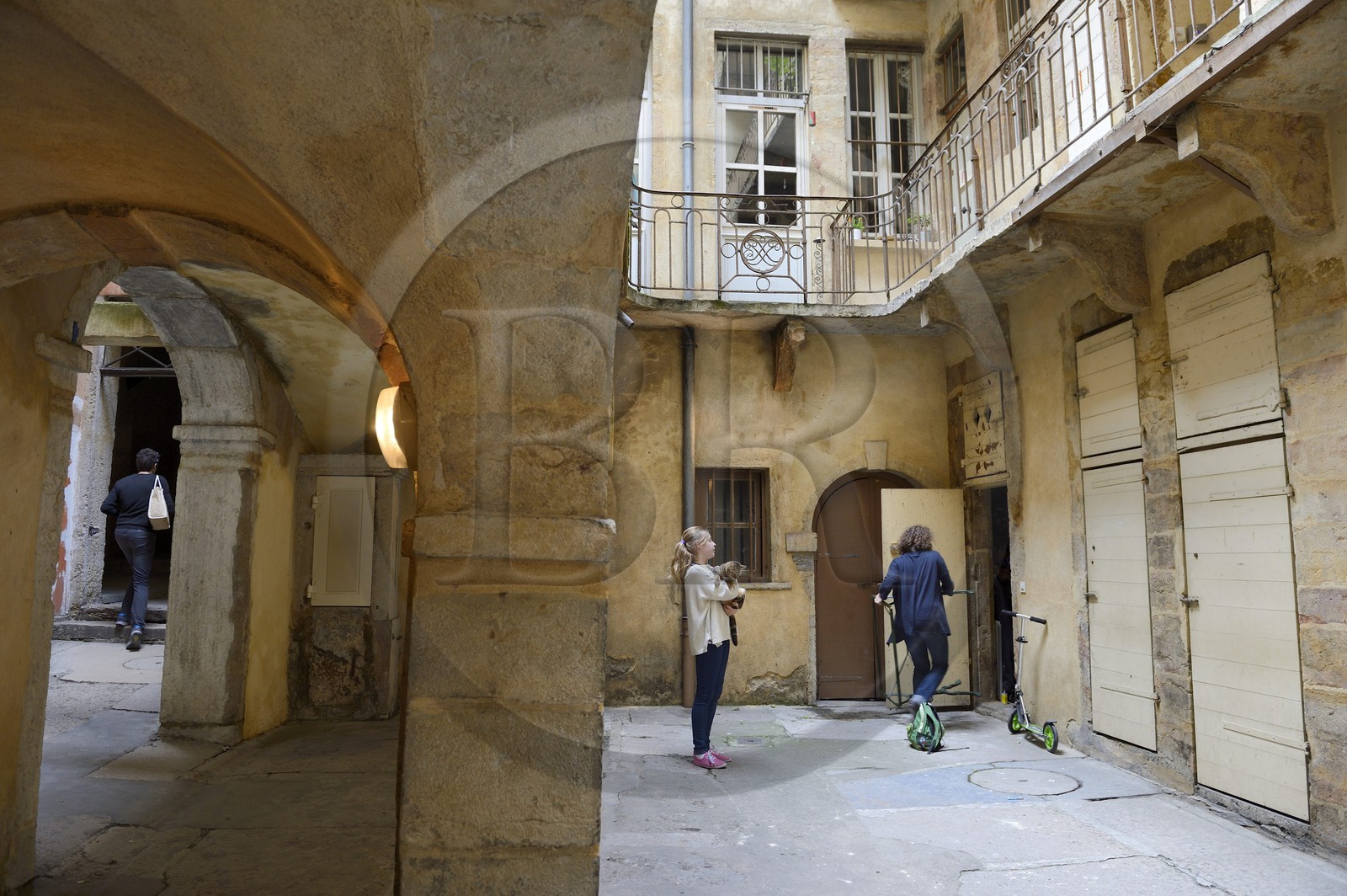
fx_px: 897
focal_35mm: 24
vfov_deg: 53.1
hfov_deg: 73.8
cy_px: 448
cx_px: 674
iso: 400
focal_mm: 24
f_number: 4.5
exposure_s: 1/50
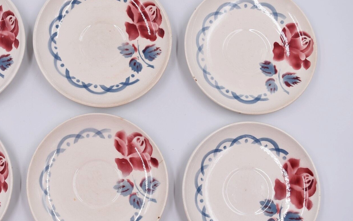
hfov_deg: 39.1
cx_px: 107
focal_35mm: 51
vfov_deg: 25.5
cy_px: 118
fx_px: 488
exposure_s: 1/200
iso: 200
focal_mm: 23
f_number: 5.6
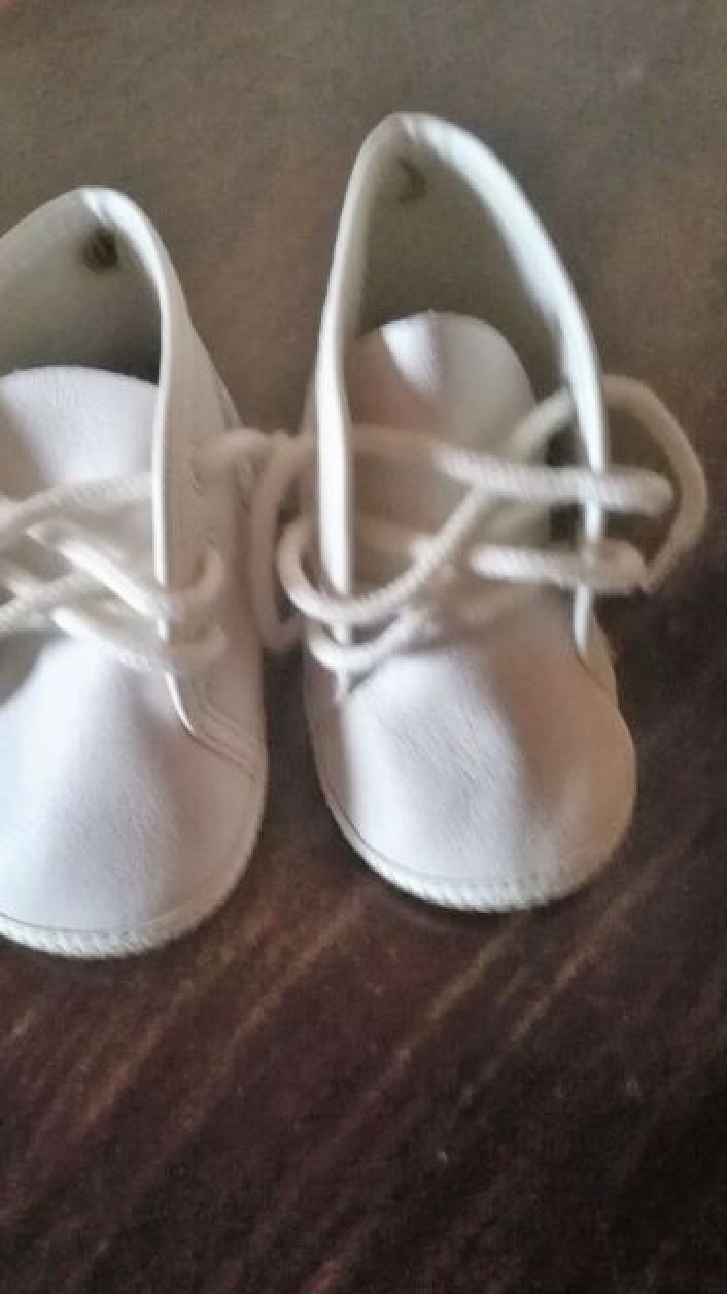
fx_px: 1029
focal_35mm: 30
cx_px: 280
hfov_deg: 38.7
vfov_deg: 64.3
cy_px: 637
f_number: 4
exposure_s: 1/17.1
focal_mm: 4.5
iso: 1250
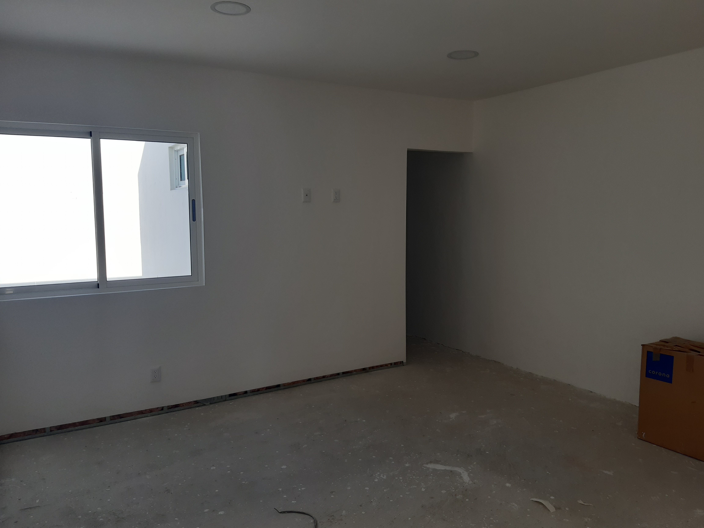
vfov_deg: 53.1
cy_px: 264
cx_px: 352
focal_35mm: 26
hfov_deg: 67.3
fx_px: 529
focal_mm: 3.92
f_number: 1.7
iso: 40
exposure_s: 1/221
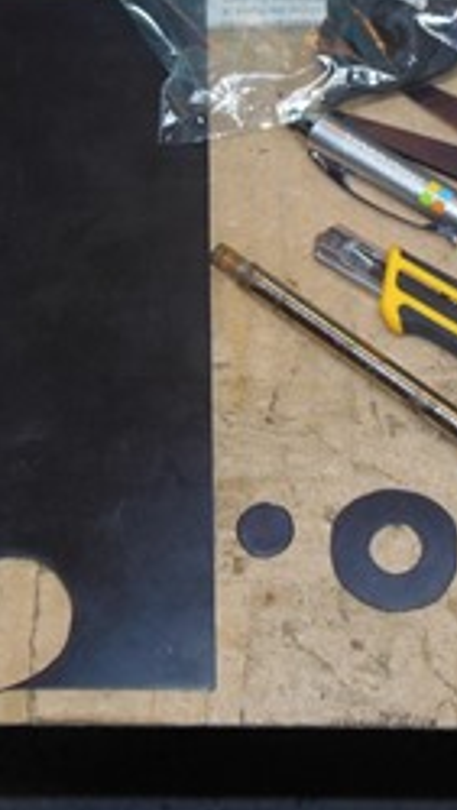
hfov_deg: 14.4
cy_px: 295
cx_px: 301
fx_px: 1806
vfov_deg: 25.2
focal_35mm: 84
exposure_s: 1/30
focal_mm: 7.7
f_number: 3.8
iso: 125
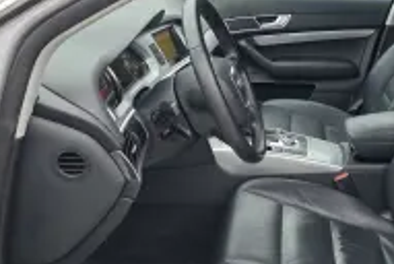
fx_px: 493
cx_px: 305
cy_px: 155
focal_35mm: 45
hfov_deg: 41.9
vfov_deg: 29.9
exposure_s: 1/180
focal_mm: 6.25
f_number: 1.7
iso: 160
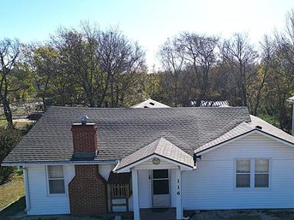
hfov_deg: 51.0
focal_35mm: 35
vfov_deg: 40.5
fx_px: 297
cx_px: 210
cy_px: 131
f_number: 1.7
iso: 110
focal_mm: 6.72
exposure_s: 1/2500
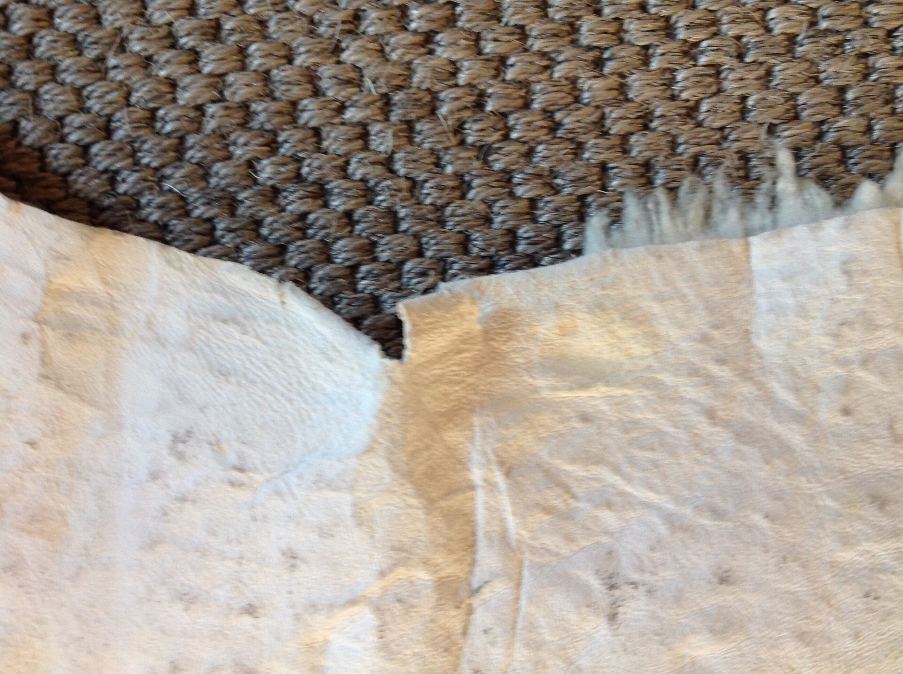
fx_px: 912
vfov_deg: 40.6
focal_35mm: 35
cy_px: 337
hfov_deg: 52.7
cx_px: 452
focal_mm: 4.28
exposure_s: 1/15
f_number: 2.4
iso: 125
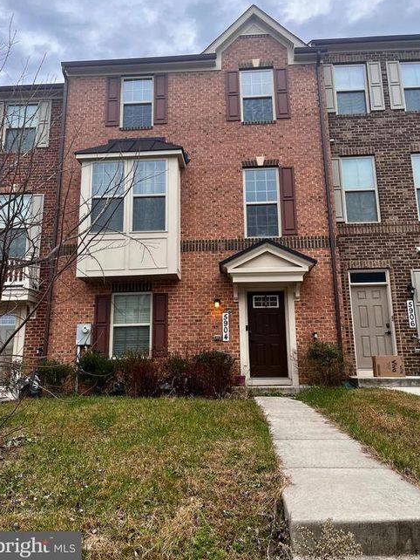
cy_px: 272
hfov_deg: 51.4
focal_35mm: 27
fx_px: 437
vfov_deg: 65.3
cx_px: 205
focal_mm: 5.1
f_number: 1.6
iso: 50
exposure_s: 1/195
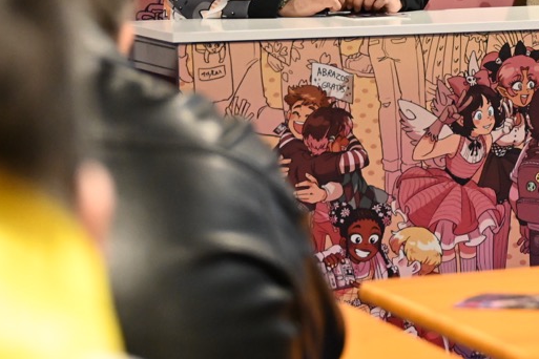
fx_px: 2695
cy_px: -15
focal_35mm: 180
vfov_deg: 7.6
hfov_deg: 11.3
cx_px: 582
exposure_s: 1/200
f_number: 2.8
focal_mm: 57
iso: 4000
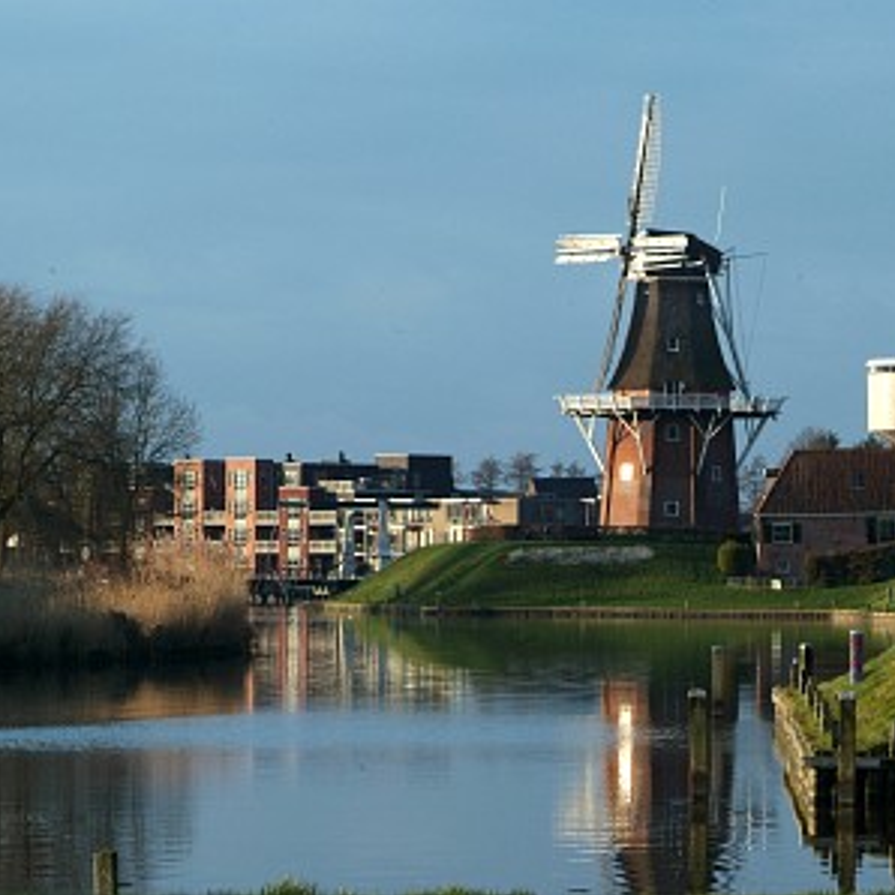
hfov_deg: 9.2
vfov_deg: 9.3
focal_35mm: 189
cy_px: 446
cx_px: 652
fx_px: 5529
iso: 400
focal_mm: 98
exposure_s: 1/180
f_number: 13
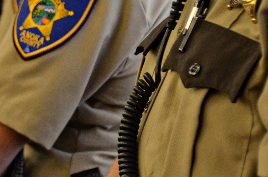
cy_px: 37
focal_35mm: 220
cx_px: 16
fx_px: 1634
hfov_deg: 9.3
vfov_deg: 6.2
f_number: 5.6
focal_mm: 70
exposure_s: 1/30
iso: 800
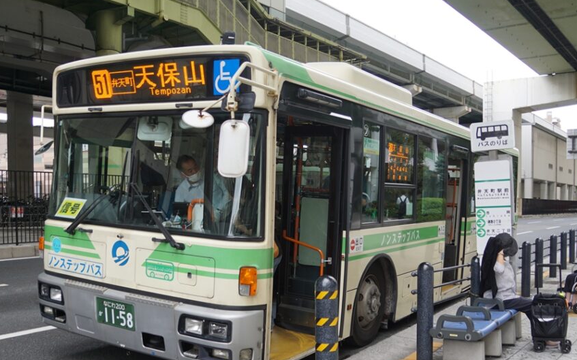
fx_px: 582
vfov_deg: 34.3
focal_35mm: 37
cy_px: 218
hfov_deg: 52.7
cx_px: 279
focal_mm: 20
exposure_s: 1/60
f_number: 4
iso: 100
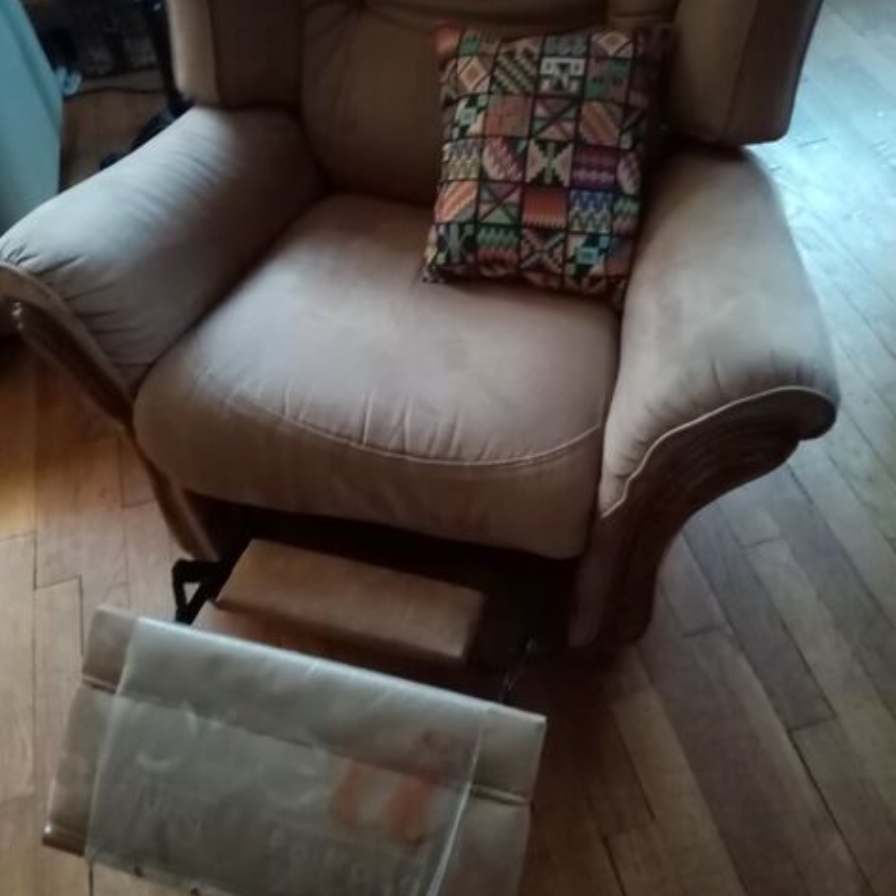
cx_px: 448
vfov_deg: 52.4
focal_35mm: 31
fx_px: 908
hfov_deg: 52.5
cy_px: 391
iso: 1246
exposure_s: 1/20
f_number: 1.8
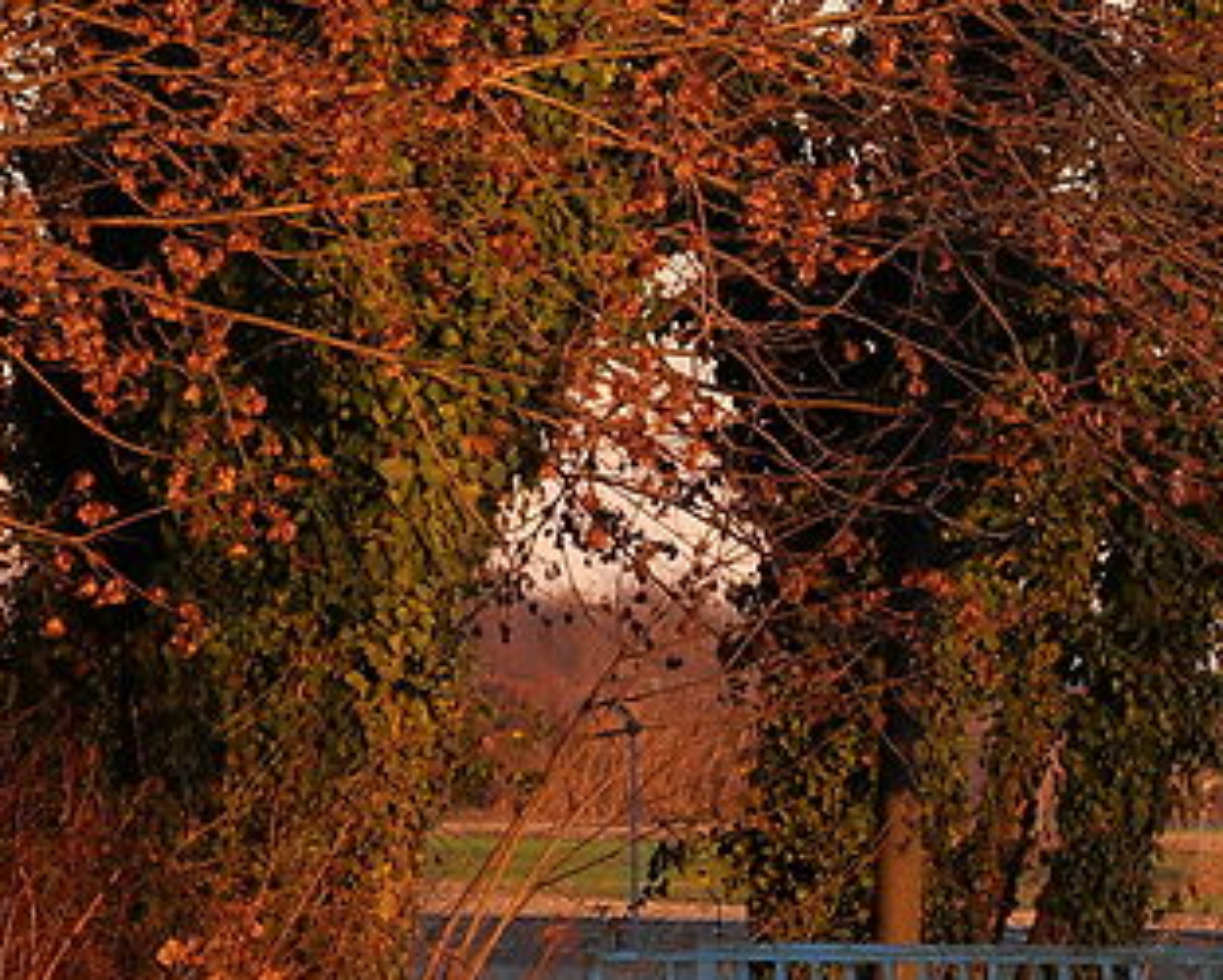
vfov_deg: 2.0
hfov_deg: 2.5
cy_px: 1086
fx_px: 27454
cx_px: 2783
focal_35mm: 758
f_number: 6.3
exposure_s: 1/125
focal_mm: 105
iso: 320
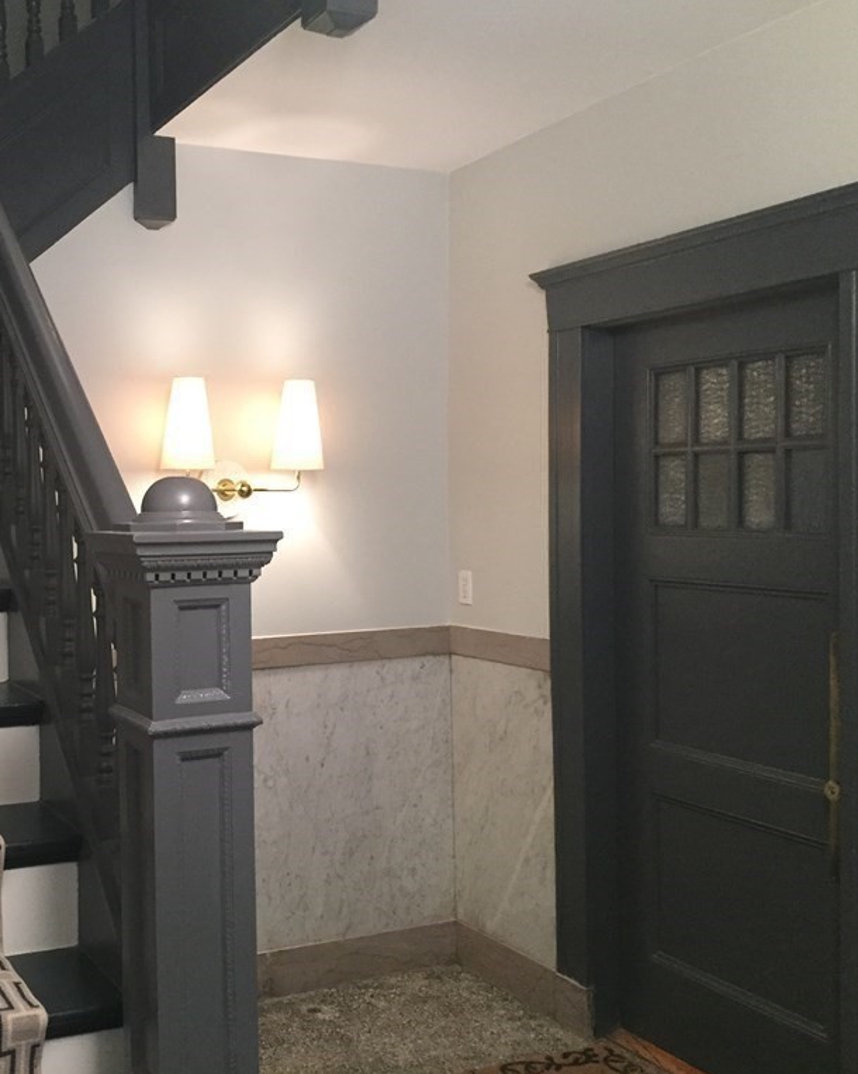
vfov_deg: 47.9
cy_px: 539
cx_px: 180
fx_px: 1207
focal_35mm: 38
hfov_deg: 37.8
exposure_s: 1/30
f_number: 2.2
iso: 250
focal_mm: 4.15
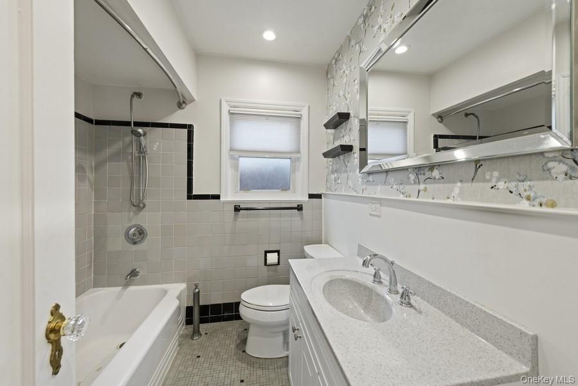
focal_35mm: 14
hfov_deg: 104.2
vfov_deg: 81.3
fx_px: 225
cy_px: 193
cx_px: 289
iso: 250
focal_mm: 14
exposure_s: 1/6
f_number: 8
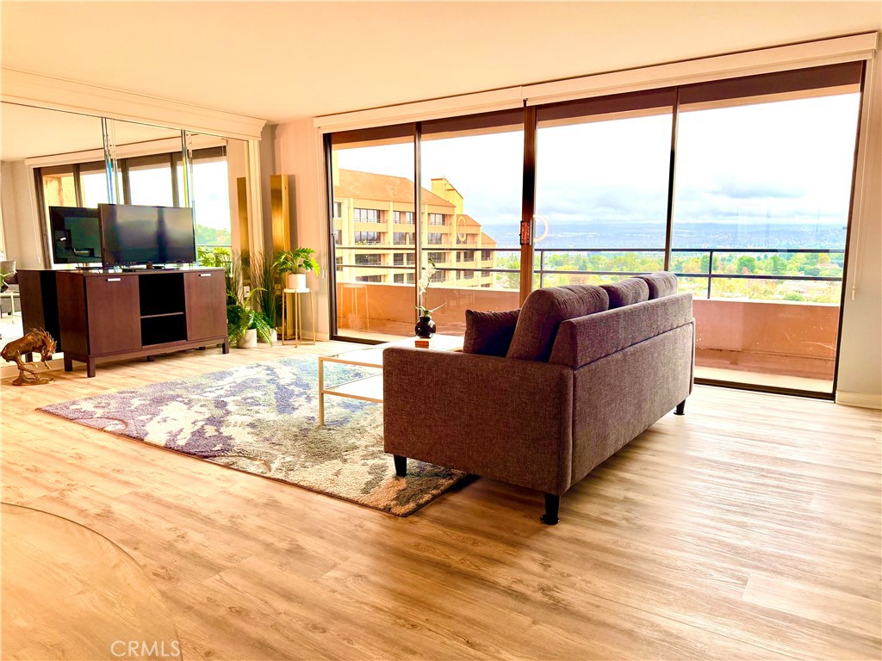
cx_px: 441
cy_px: 330
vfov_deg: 56.8
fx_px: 612
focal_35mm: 24
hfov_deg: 71.6
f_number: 1.78
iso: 125
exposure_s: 1/196
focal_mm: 6.76
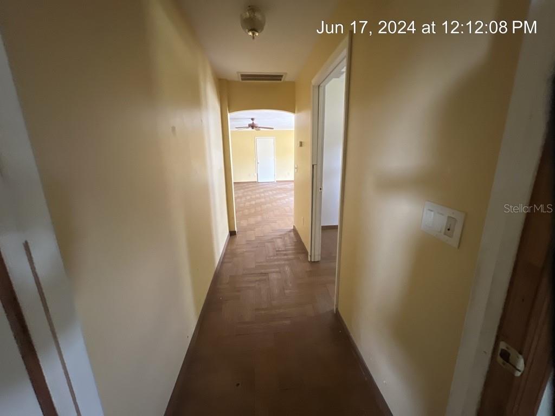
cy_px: 208
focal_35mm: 13
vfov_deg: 89.9
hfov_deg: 106.2
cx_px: 278
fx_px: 208
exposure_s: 1/60
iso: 500
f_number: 1.8
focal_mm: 1.57
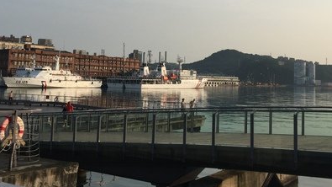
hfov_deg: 42.9
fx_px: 422
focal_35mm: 48
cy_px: 54
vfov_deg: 24.7
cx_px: 156
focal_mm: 4.15
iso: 32
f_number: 2.2
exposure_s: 1/1883
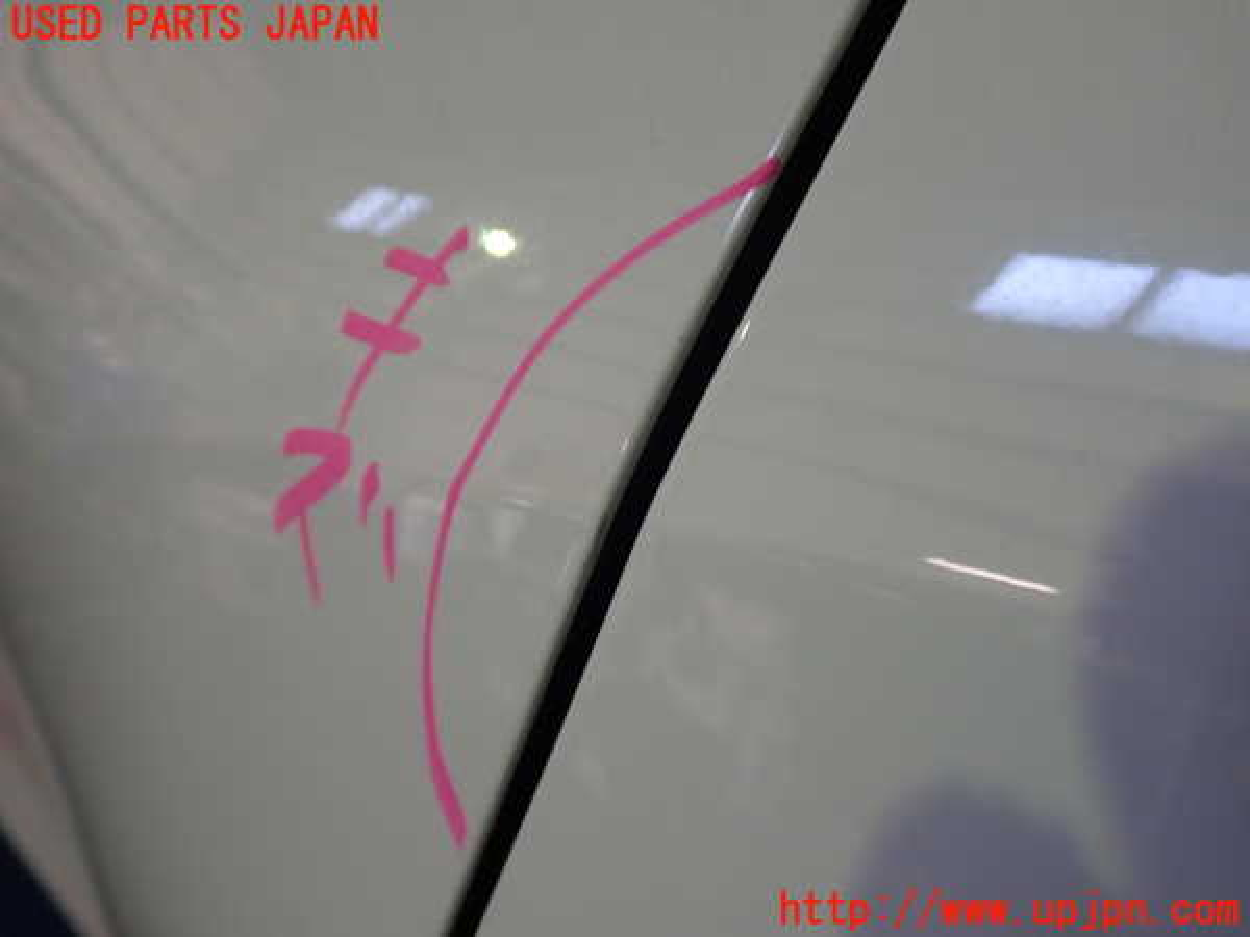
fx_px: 1083
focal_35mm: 30
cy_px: 468
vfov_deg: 46.8
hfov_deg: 60.0
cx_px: 625
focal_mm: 5.4
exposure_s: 1/40
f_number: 2.3
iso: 200
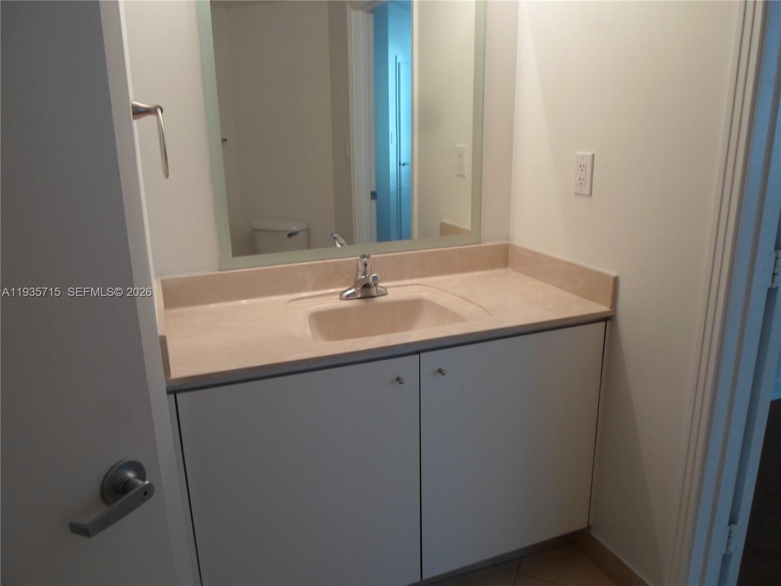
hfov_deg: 69.4
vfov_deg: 54.9
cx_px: 390
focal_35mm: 25
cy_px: 293
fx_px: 564
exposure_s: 1/30
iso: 80
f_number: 2.5
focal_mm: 4.5
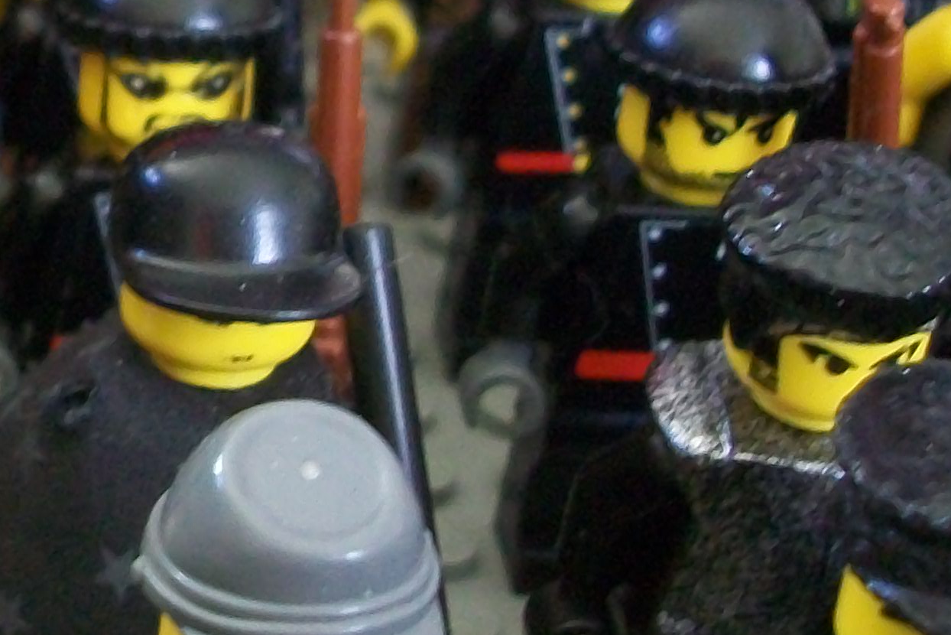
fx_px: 2589
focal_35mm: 98
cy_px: 283
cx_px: -141
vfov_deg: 14.0
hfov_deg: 19.8
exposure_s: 1/8
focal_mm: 5.7
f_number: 2.8
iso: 160
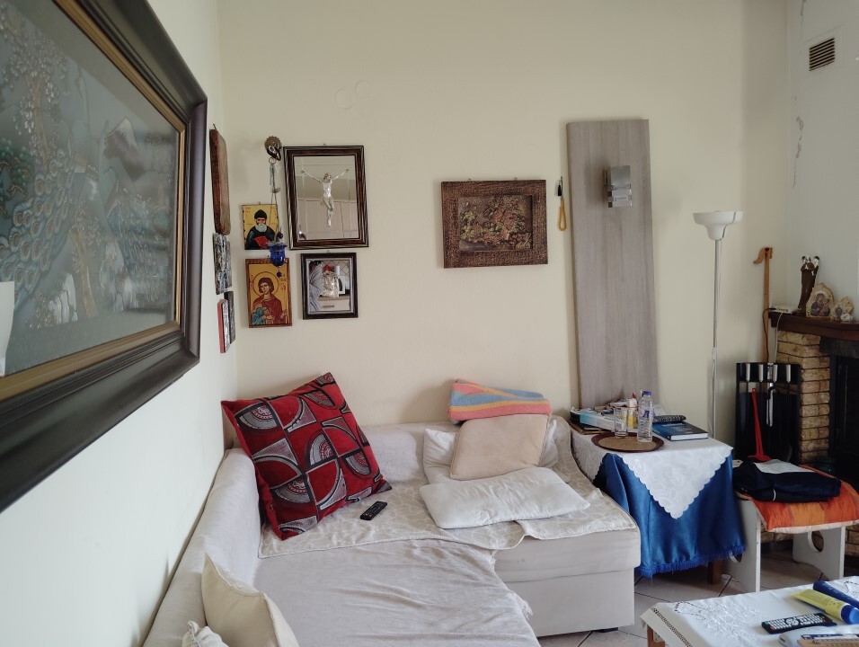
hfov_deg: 63.4
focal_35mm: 28
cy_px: 324
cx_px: 430
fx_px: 696
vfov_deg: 49.9
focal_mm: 4.22
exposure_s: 1/100
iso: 594
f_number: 1.8
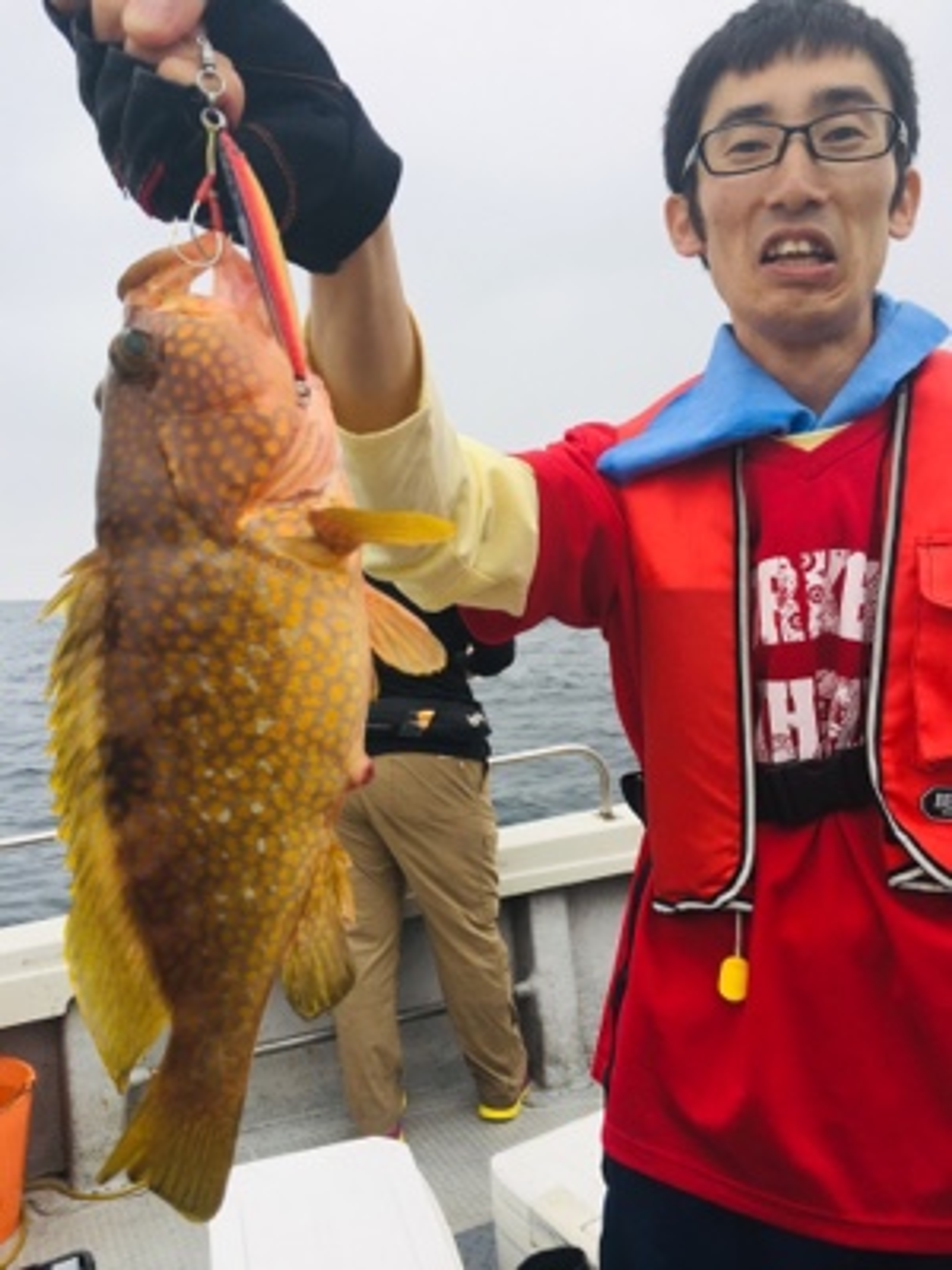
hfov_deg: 48.2
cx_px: 476
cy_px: 635
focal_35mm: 29
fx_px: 1063
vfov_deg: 61.7
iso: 25
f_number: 2.2
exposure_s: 1/509
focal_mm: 4.15
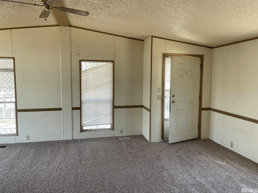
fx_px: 194
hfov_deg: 67.3
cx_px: 129
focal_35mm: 26
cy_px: 96
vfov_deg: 53.1
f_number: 1.6
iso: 50
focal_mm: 4.2
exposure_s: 1/121
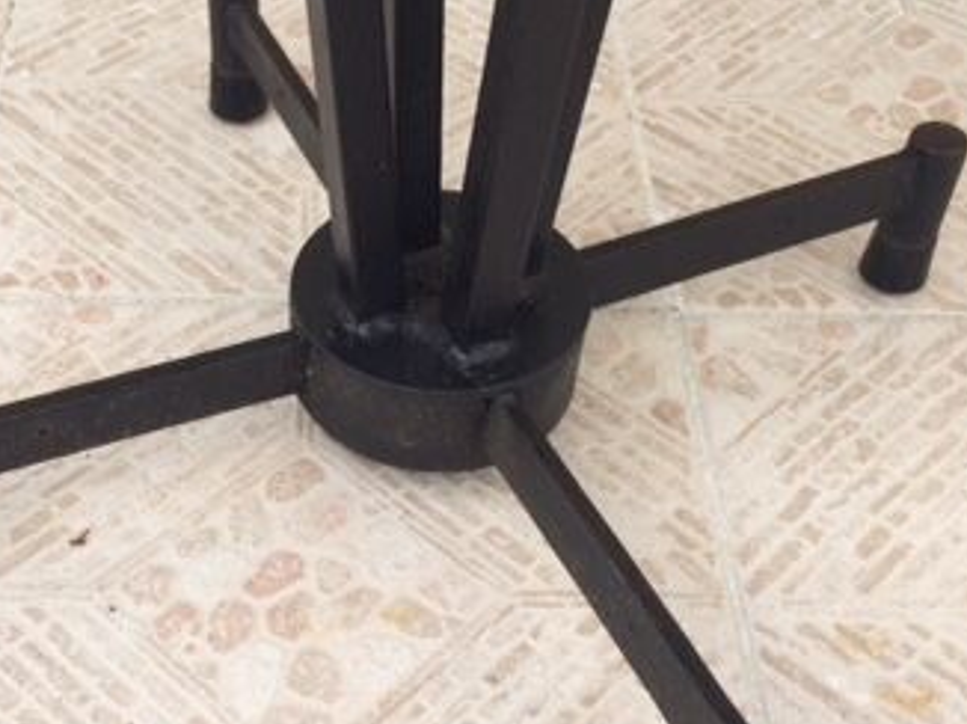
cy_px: 418
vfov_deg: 25.6
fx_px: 1591
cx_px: 347
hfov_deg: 33.6
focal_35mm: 57
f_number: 2.2
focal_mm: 4.15
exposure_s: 1/533
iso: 32
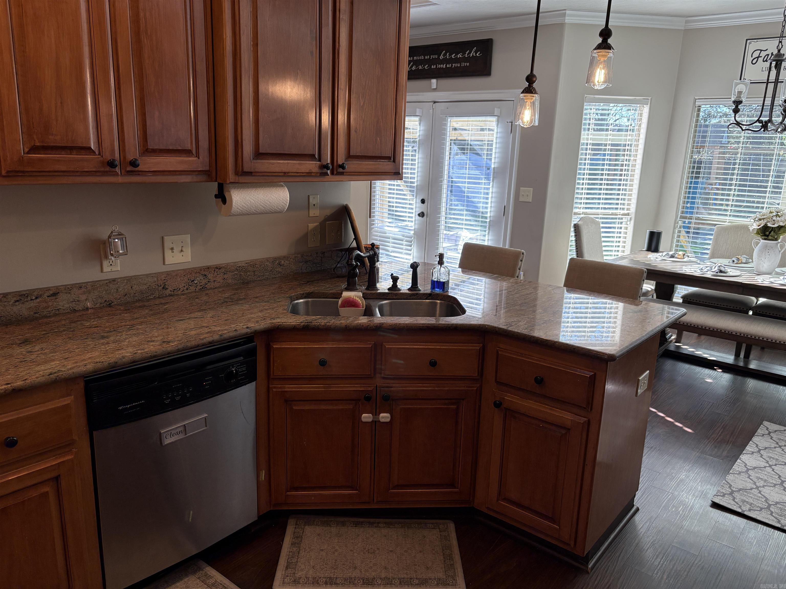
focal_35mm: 26
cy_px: 294
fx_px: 590
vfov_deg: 53.1
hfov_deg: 67.3
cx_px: 393
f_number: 1.6
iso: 125
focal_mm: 5.96
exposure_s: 1/177
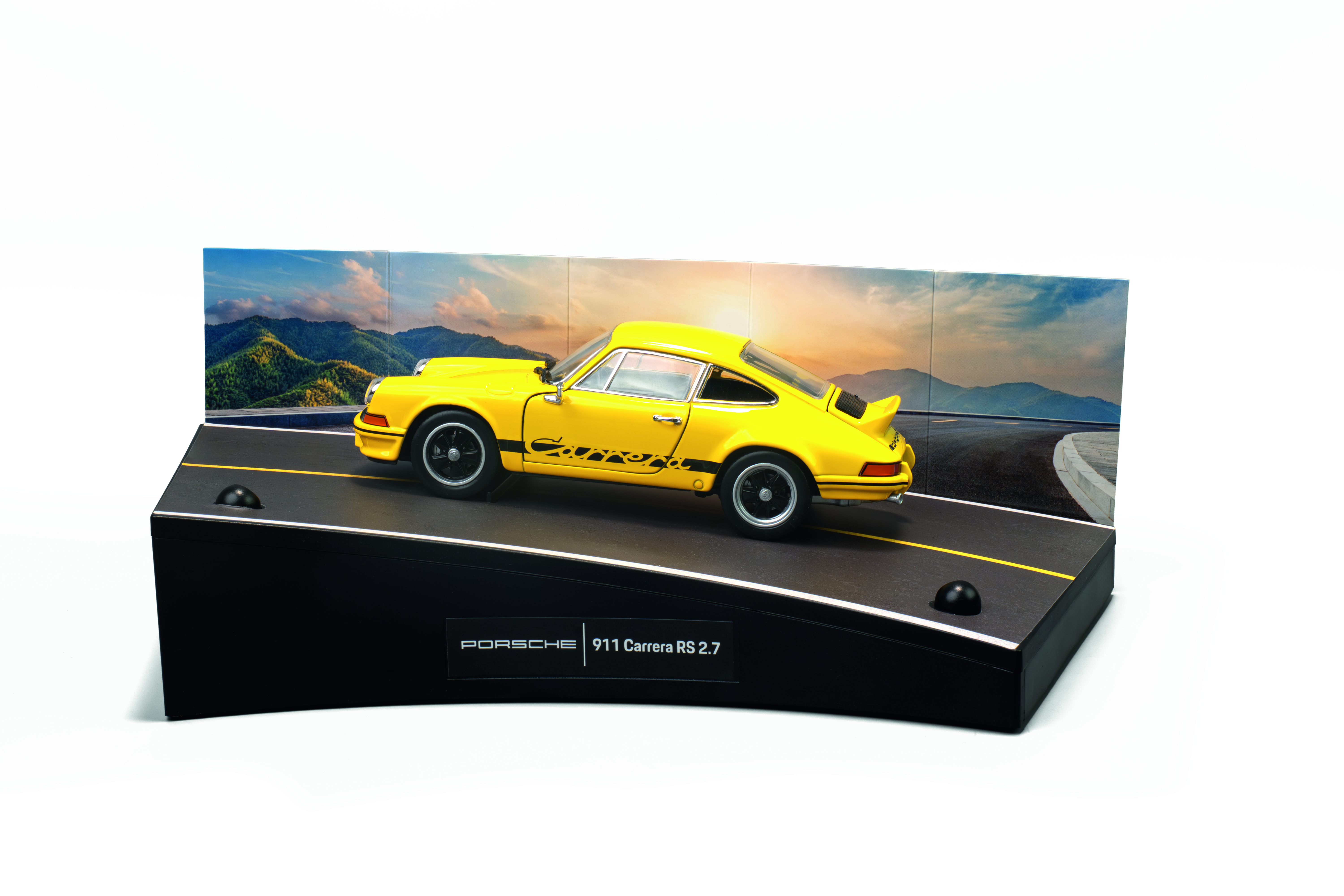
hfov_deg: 38.9
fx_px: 1904
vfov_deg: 26.5
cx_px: 672
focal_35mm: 51
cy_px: 448
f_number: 22
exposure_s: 1/25
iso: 800
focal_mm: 51
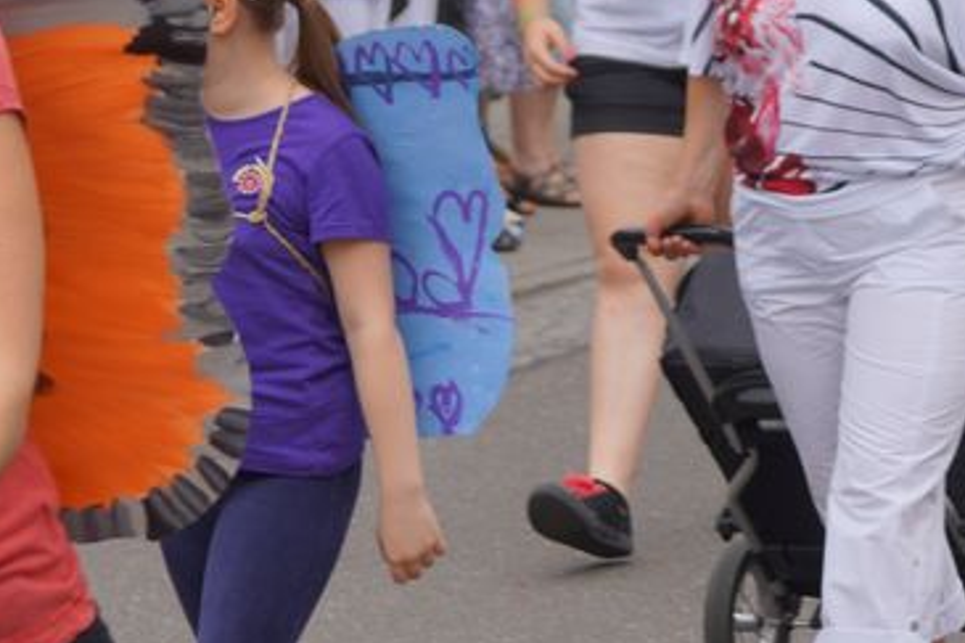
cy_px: -52
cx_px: 457
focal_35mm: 231
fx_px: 6200
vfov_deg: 5.9
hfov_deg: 8.9
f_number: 4.5
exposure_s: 1/320
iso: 100
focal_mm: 55
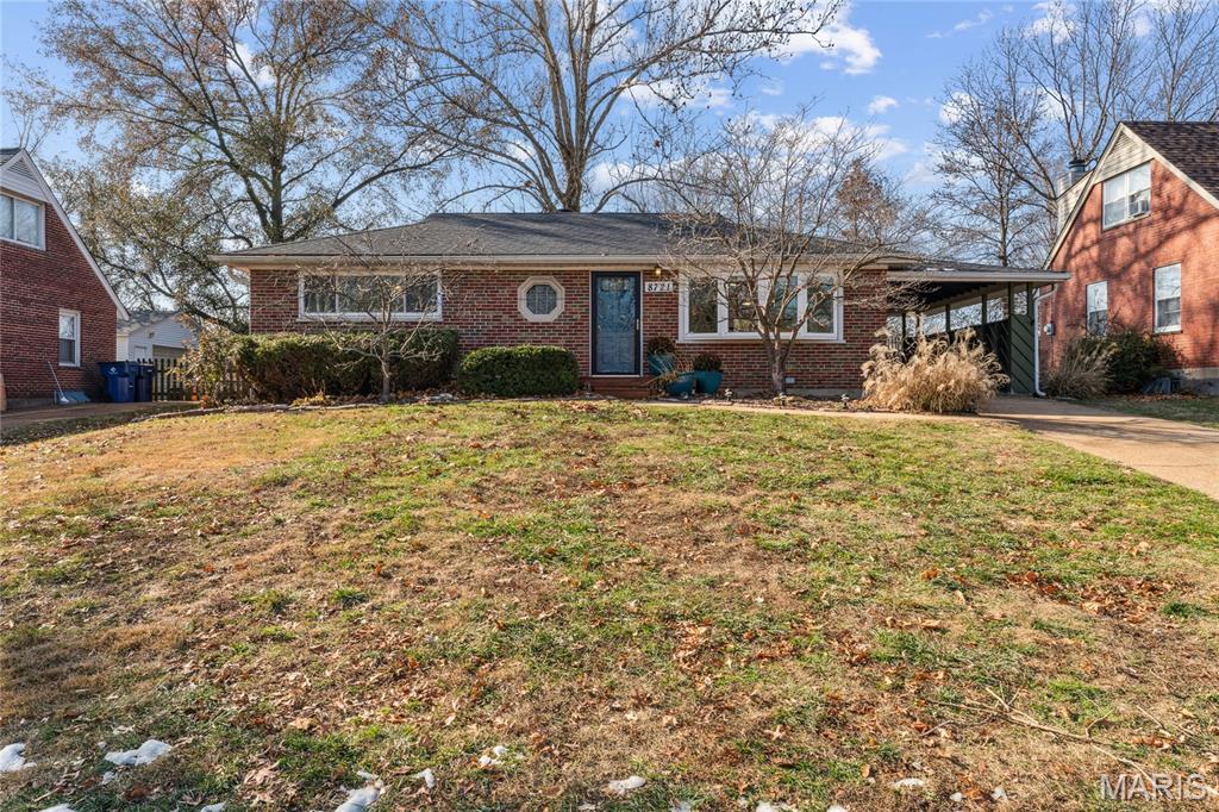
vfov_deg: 53.1
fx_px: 812
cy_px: 406
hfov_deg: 73.8
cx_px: 610
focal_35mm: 24
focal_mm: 24
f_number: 22
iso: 100
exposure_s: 1/10
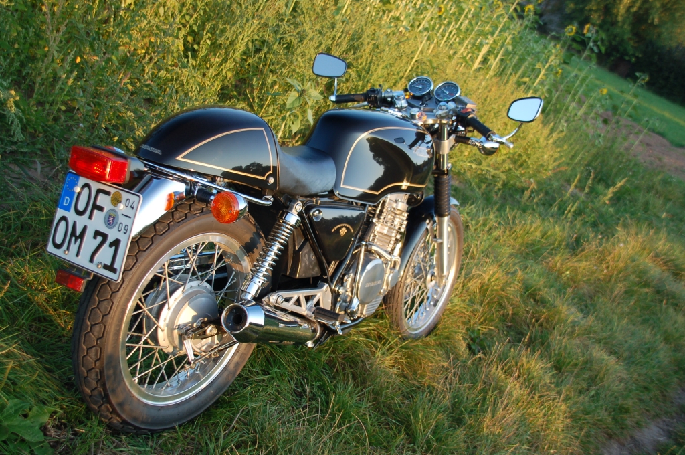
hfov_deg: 45.0
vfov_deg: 30.8
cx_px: 342
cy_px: 228
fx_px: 827
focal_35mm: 44
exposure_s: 1/45
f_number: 4.2
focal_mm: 29
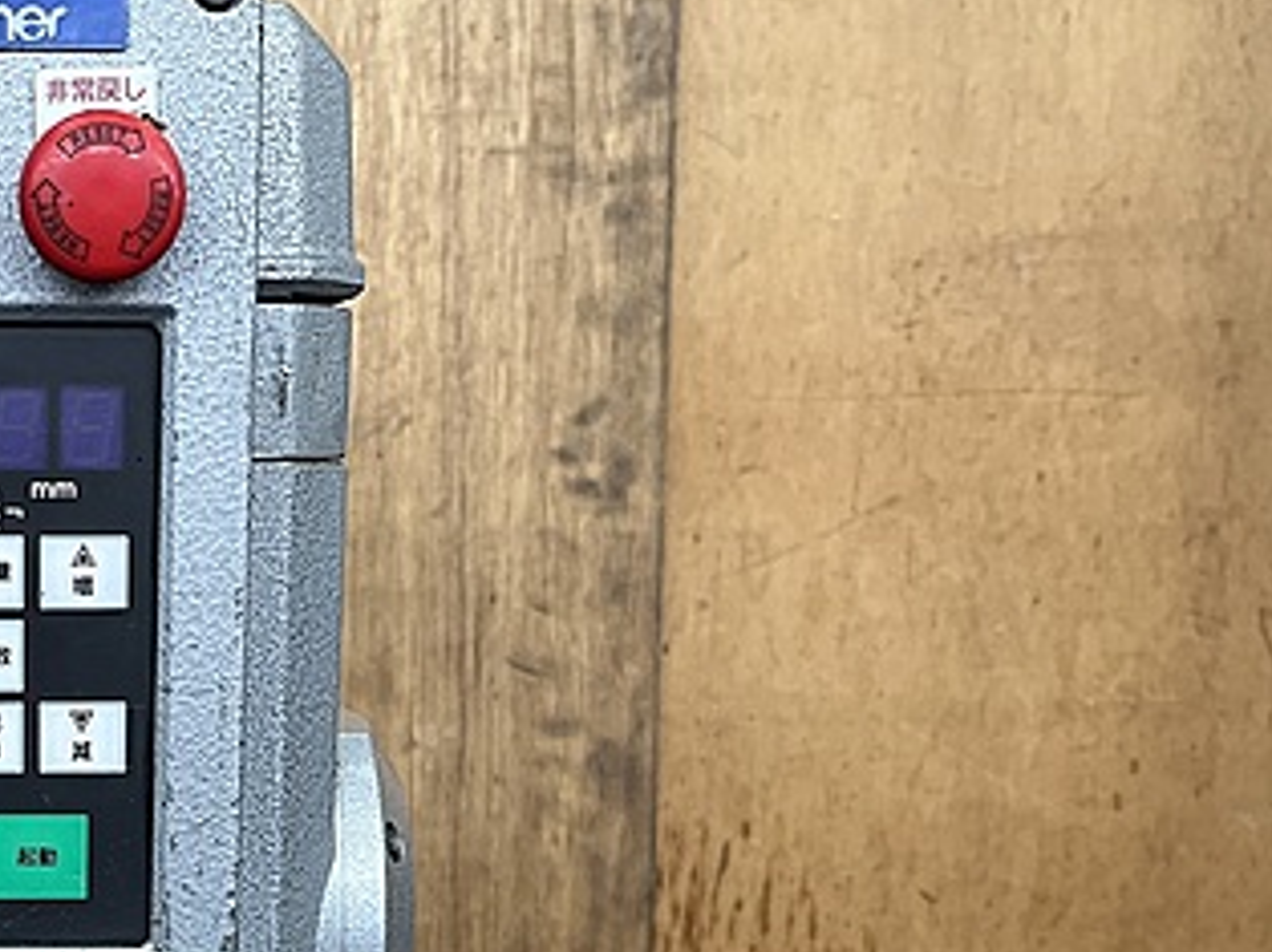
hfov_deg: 33.3
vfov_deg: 26.8
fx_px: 1946
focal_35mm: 53
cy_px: 802
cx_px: 16
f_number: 1.6
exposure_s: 1/106
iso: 125
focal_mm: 5.1
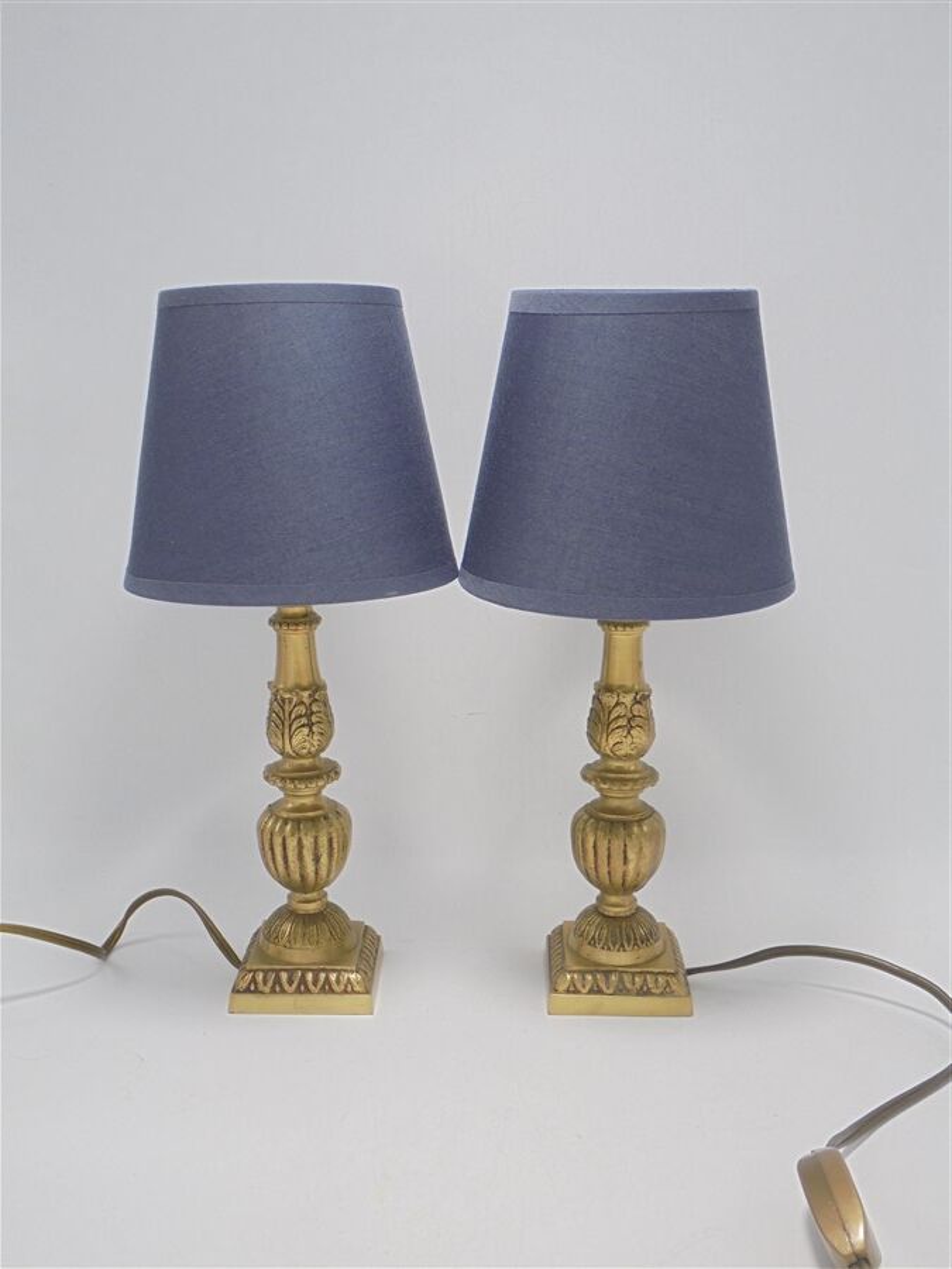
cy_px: 634
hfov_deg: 37.7
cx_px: 476
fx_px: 1393
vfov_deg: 49.0
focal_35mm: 38
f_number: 4.2
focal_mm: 6.9
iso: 100
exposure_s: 1/40
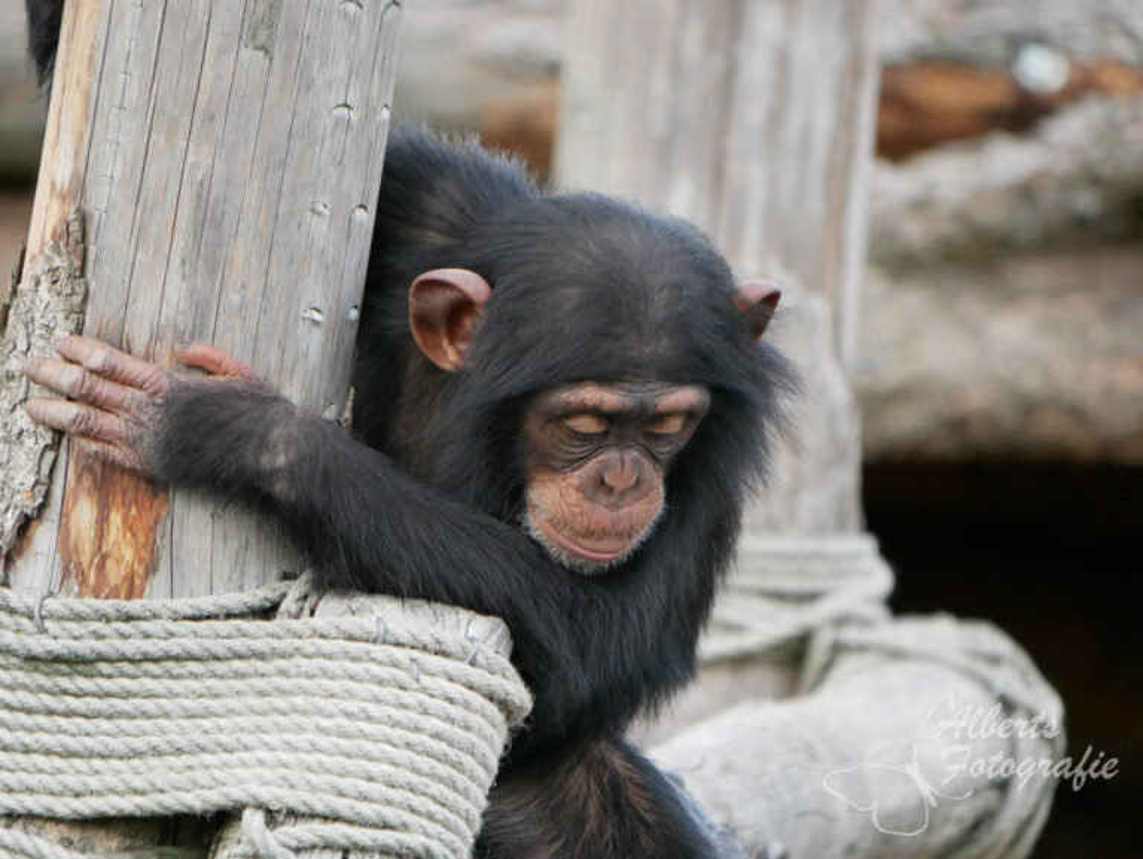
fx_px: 18502
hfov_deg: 3.5
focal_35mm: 560
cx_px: 572
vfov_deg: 2.7
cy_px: 430
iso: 2000
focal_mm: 280
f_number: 5.5
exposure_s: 1/640
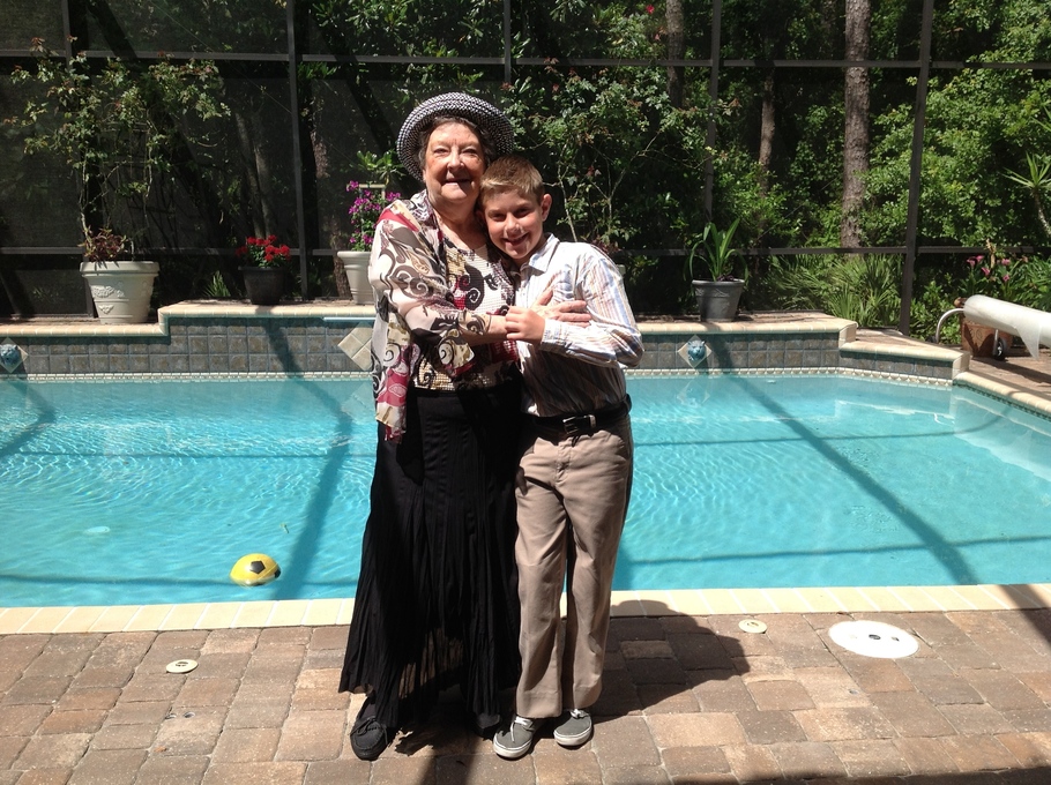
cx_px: 526
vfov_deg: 40.6
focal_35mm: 35
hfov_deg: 52.7
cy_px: 392
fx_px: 1061
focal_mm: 4.28
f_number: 2.4
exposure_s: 1/944
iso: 50
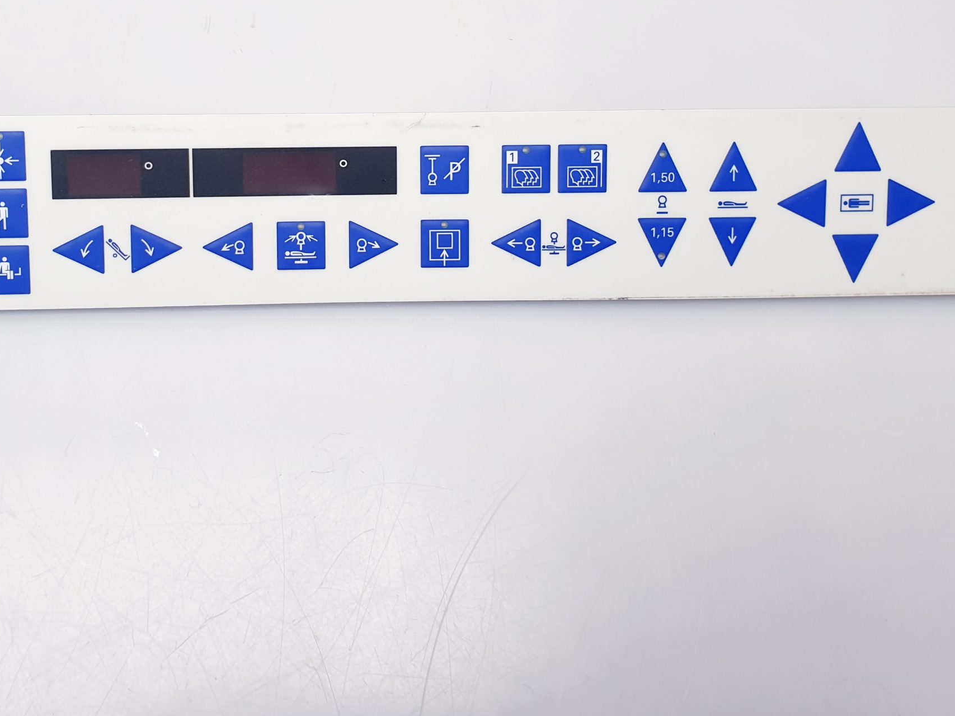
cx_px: 368
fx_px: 1076
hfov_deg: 47.5
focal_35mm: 39
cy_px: 184
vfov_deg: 36.0
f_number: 2.4
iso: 64
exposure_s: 1/50
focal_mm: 4.3
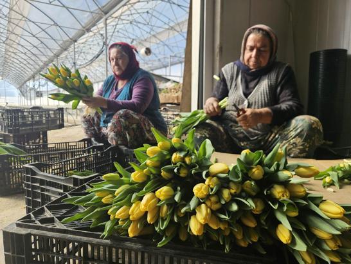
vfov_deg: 58.9
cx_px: 176
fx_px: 233
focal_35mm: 23
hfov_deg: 73.9
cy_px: 132
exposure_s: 1/542
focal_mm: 5.4
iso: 32
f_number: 1.8
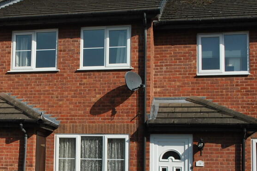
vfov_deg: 18.9
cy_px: 117
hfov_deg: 27.2
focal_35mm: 72
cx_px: 33
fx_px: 514
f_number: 11
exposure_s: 1/200
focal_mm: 26
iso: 100
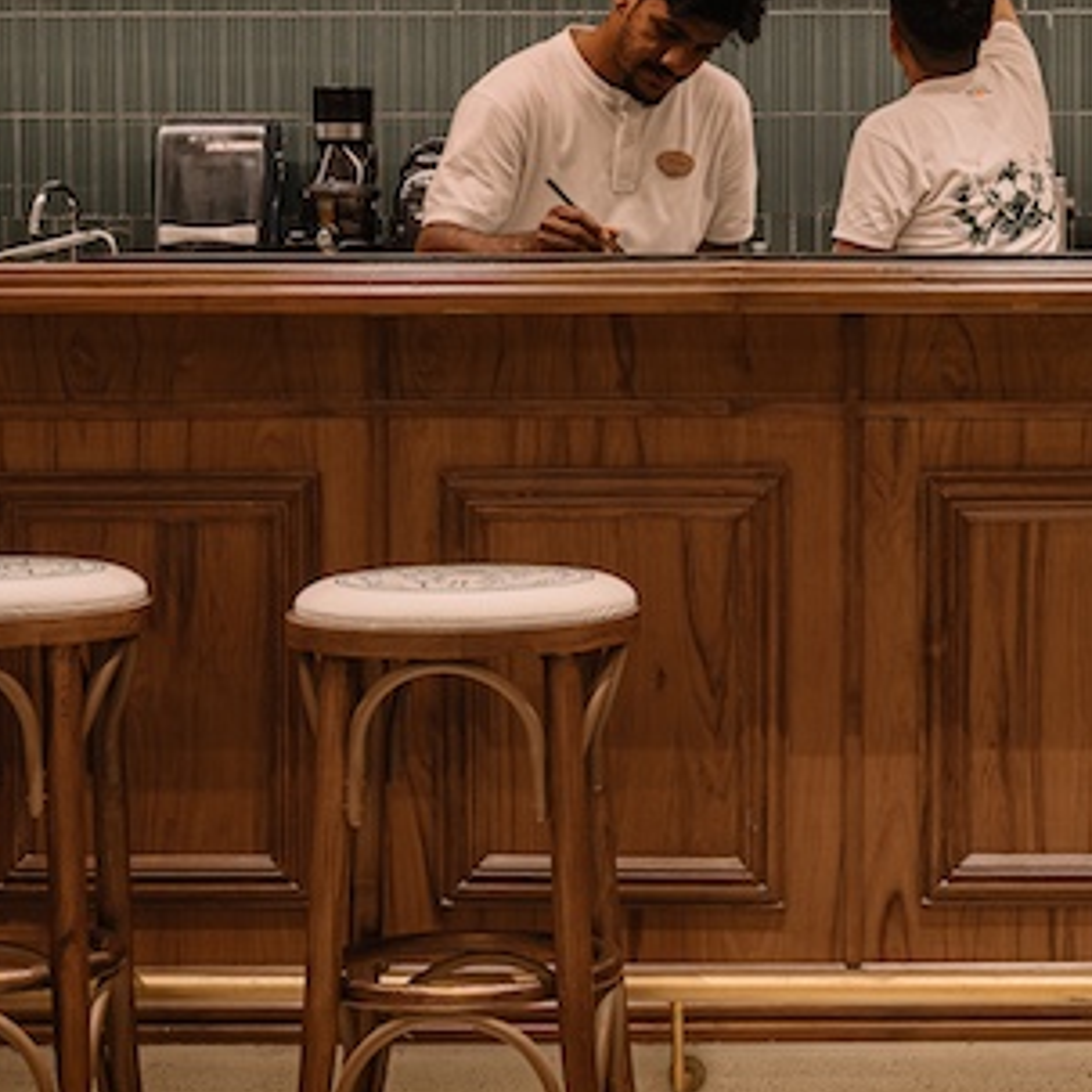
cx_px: 1042
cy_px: 423
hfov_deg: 15.6
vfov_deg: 15.8
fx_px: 3926
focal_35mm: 110
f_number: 8
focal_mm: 49
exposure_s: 1/2
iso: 200
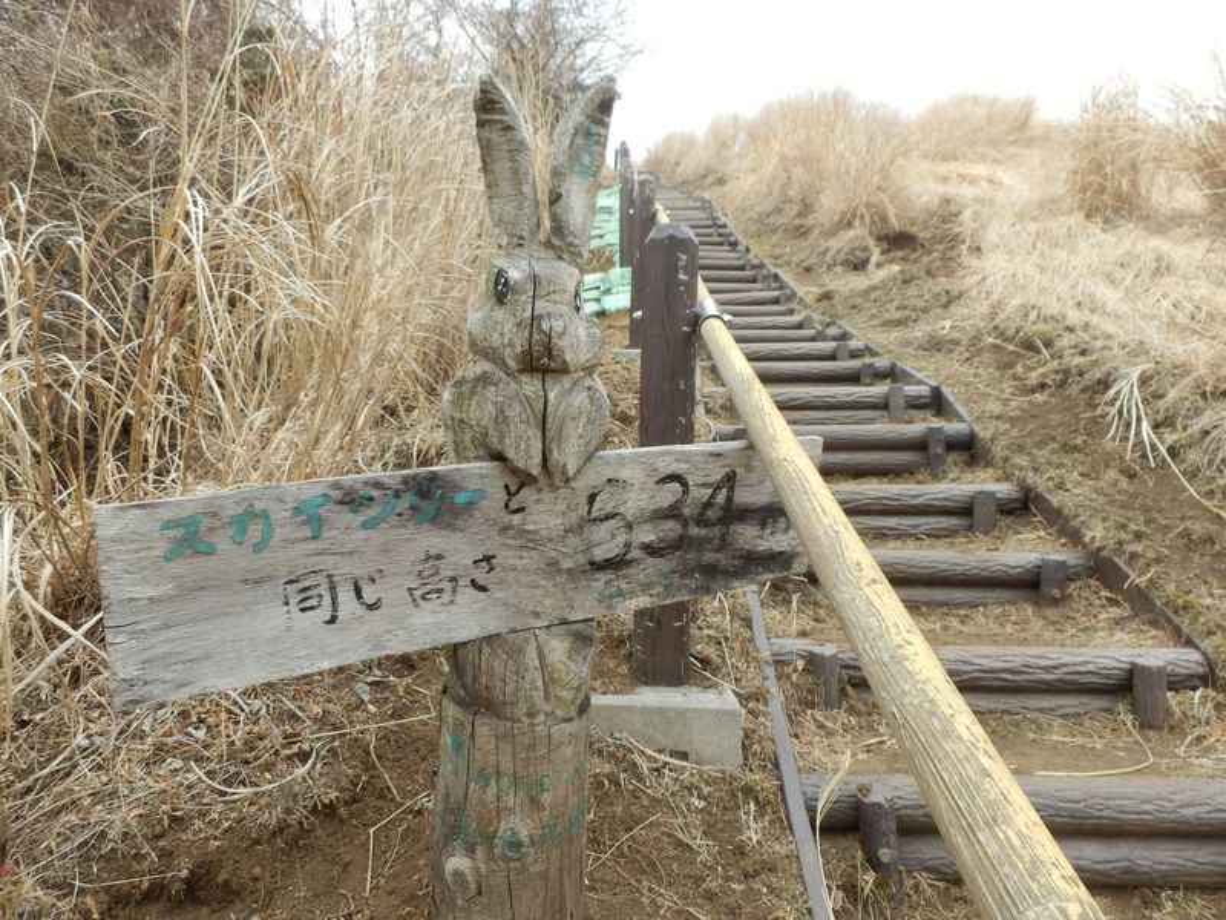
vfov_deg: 56.8
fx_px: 850
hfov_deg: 71.6
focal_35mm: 24
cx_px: 613
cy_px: 460
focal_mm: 4.2
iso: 80
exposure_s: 1/250
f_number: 3
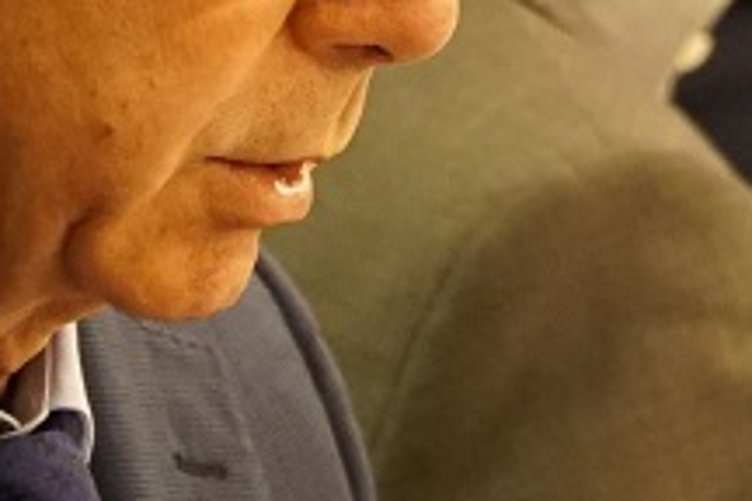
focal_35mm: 570
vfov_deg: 2.4
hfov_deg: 3.6
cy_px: 7
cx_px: 574
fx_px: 11906
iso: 5000
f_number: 4
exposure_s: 1/160
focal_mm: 103
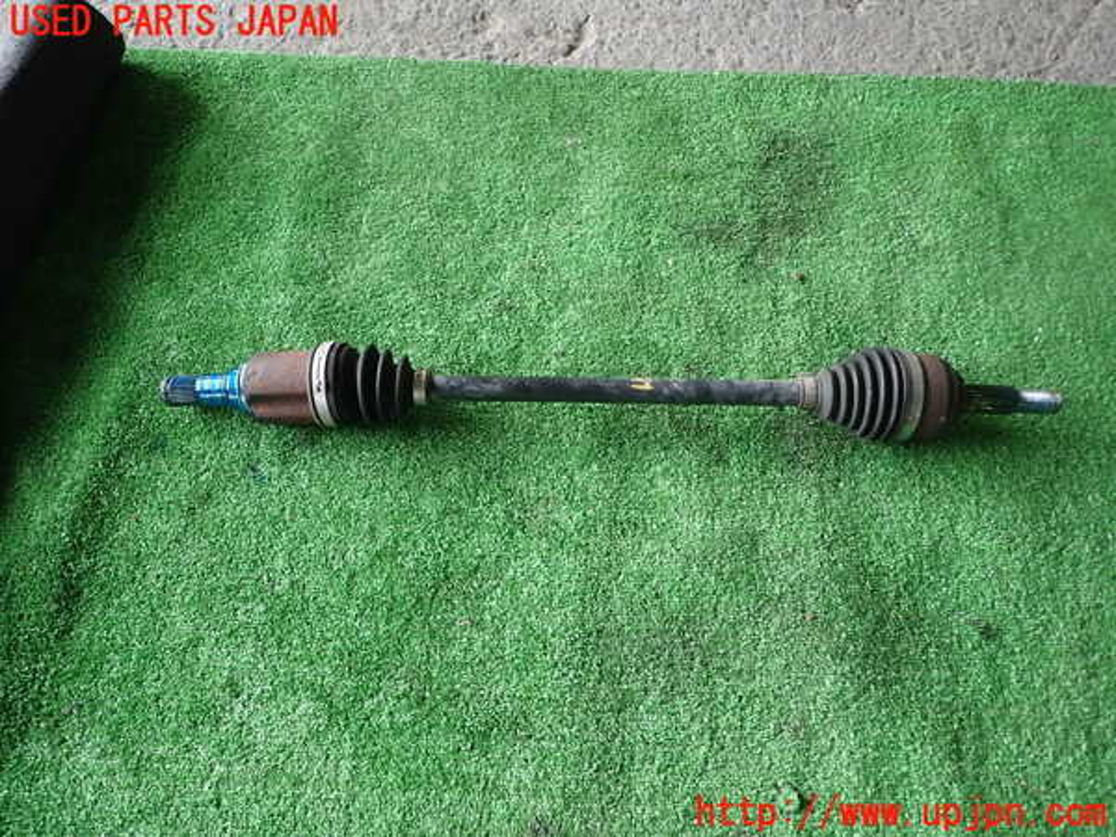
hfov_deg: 69.4
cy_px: 418
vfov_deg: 54.9
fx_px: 806
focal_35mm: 25
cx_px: 558
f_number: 2
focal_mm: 4.5
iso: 100
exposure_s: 1/60
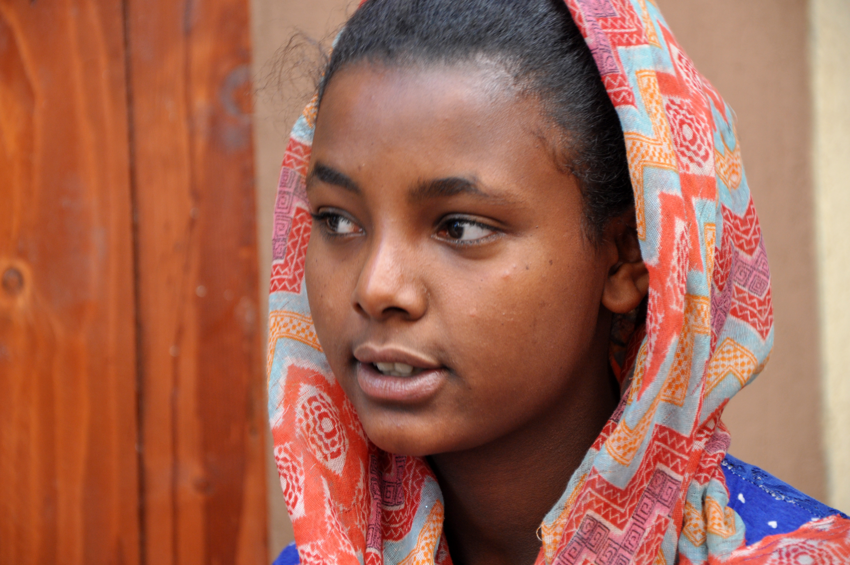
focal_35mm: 147
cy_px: 282
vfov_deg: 9.3
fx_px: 3467
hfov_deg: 14.0
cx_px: 425
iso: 400
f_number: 5.6
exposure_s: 1/80
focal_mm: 98
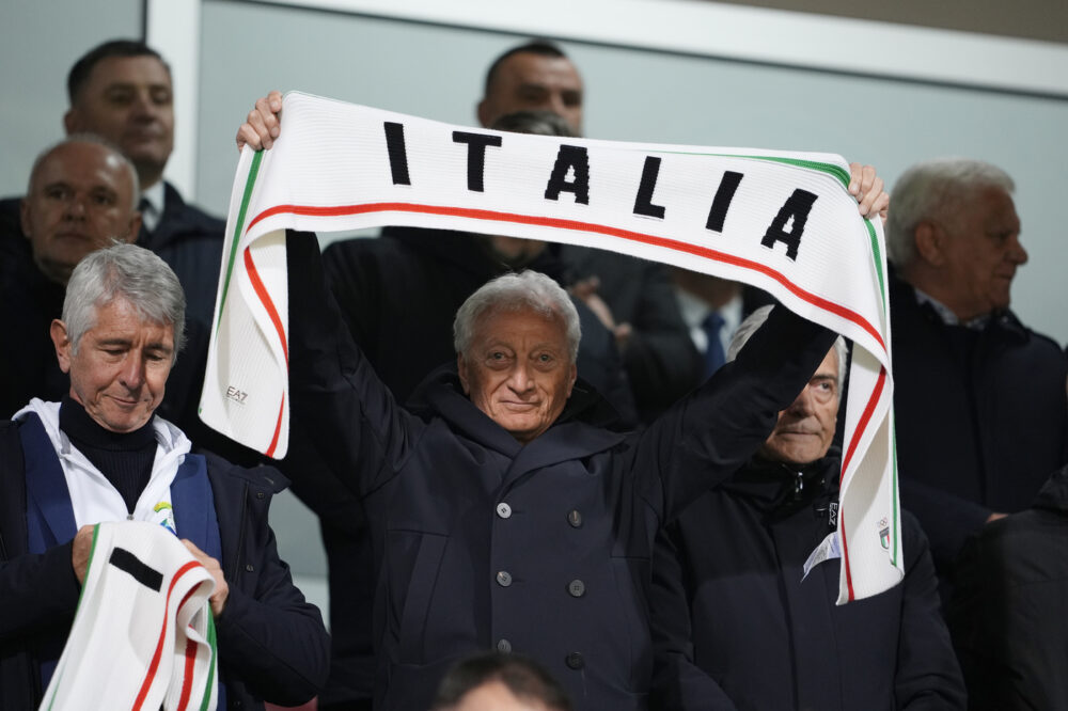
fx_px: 11862
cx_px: 534
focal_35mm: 400
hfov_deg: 5.2
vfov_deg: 3.4
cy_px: 356
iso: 1600
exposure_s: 1/160
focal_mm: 400
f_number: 2.8
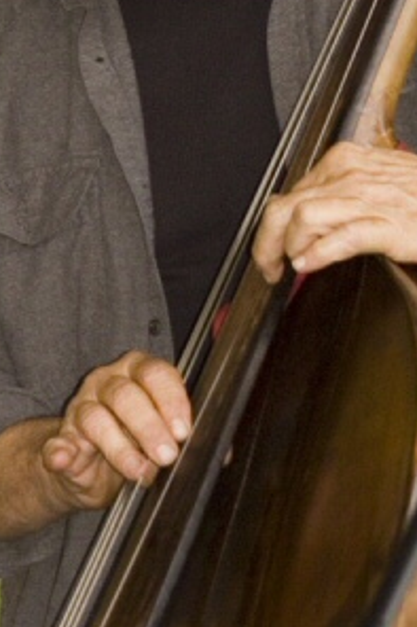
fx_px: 5027
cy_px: 146
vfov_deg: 7.1
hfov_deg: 4.7
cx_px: 288
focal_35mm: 289
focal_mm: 95
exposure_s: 1/250
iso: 400
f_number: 6.7
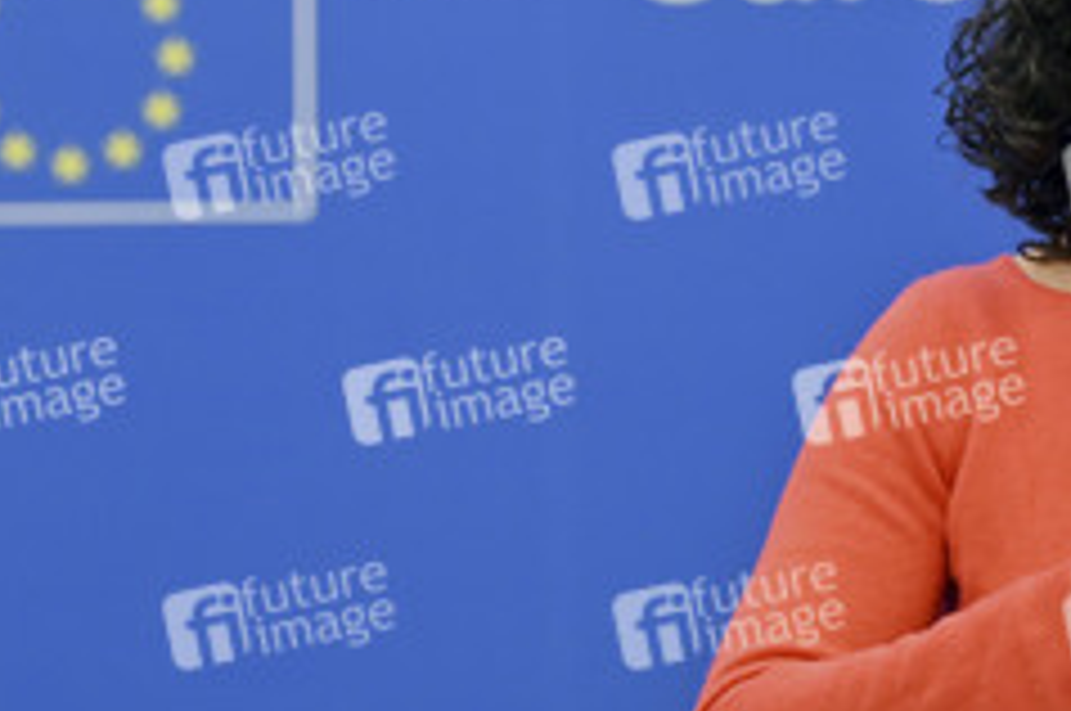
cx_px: 790
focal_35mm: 256
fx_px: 7606
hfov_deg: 8.0
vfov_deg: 5.4
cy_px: 279
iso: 640
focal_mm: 135
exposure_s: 1/160
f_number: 2.8
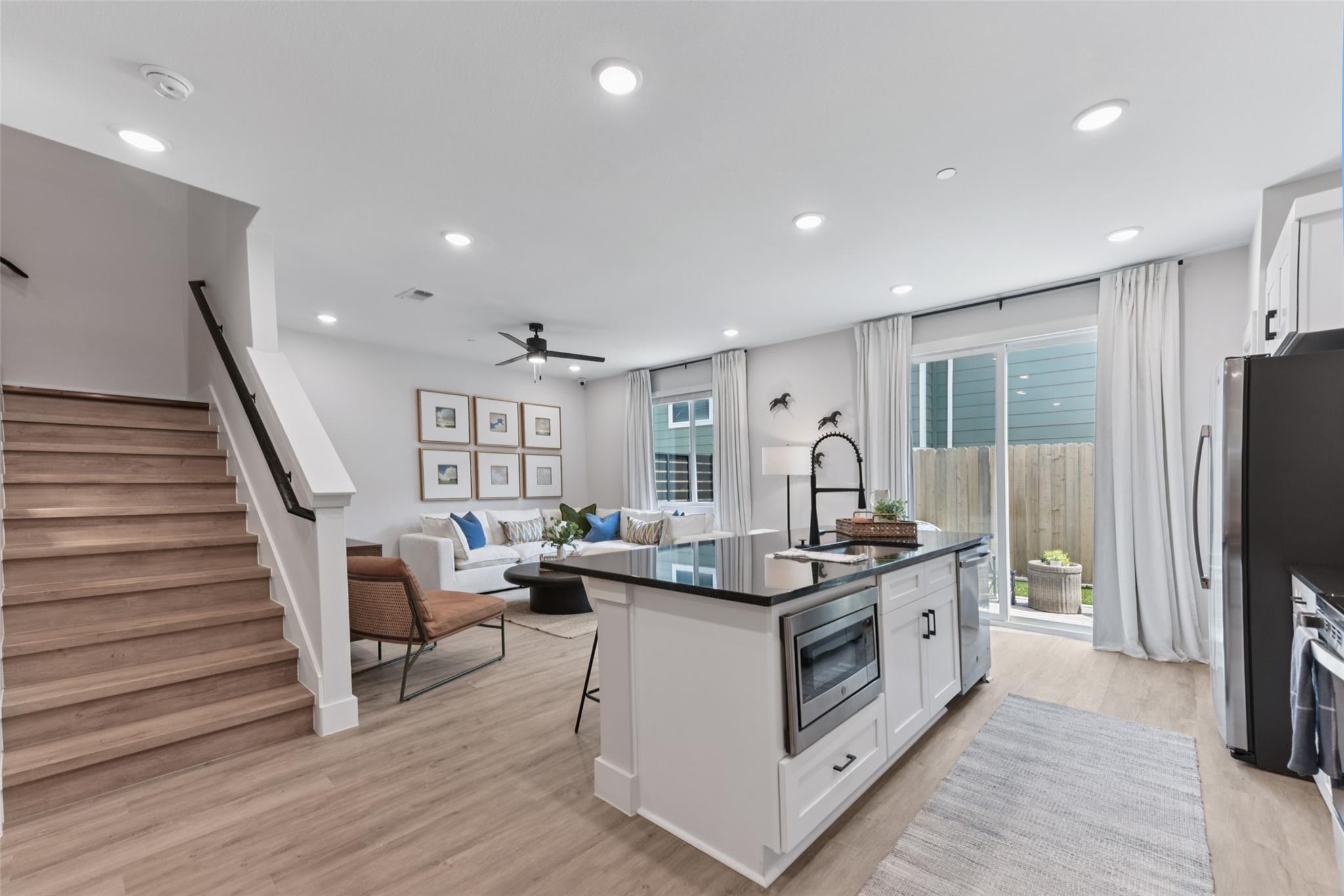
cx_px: 672
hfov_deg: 104.3
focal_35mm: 14
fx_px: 523
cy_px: 448
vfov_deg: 81.2
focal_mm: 14
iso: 100
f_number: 8
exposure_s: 1/8
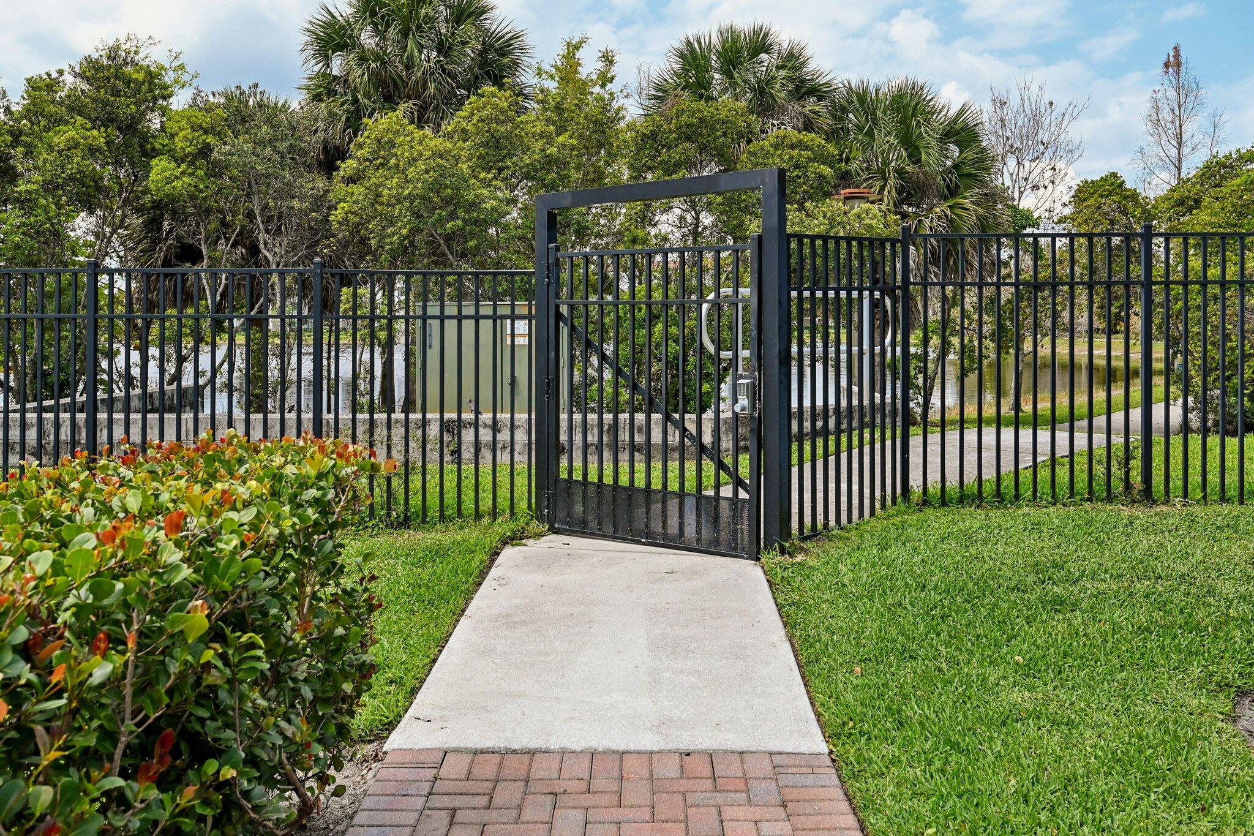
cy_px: 418
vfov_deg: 43.6
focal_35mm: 30
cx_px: 627
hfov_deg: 61.9
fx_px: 1045
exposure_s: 1/3200
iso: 2500
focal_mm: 30
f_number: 8
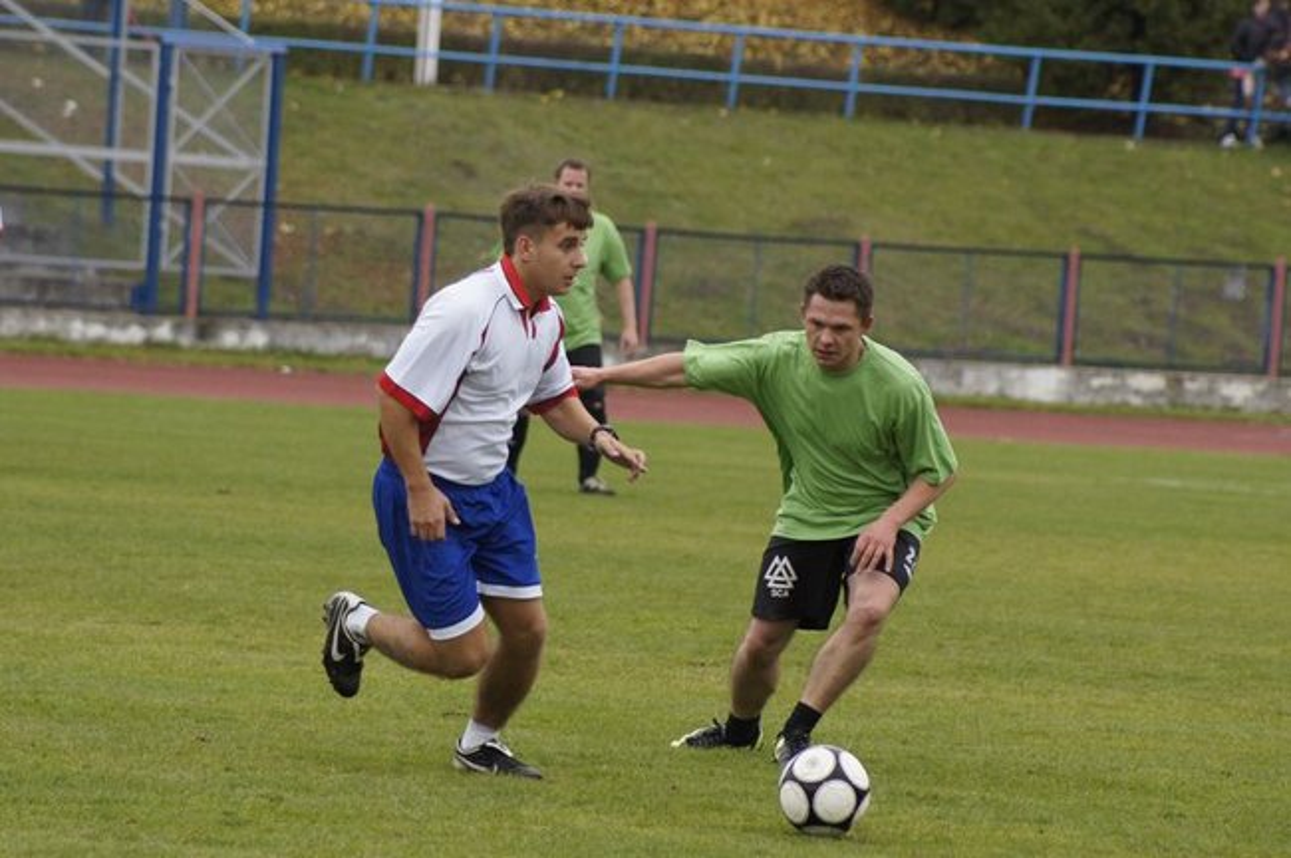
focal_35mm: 270
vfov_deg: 5.1
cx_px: 646
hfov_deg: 7.6
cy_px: 429
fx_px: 9673
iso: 1600
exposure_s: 1/1250
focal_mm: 180
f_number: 5.6
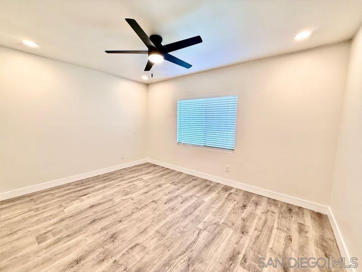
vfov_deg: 85.7
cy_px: 136
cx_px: 181
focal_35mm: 14
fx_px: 146
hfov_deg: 102.1
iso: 200
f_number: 2.2
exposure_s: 1/120
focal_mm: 2.22
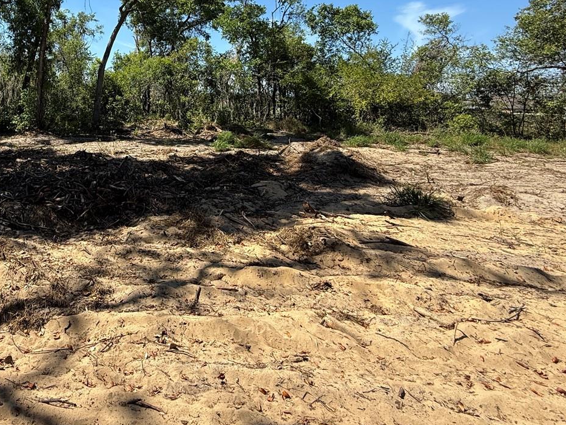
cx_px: 108
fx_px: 392
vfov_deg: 53.6
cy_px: 95
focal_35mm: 24
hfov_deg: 64.8
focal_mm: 2.22
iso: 50
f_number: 2.2
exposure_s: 1/709
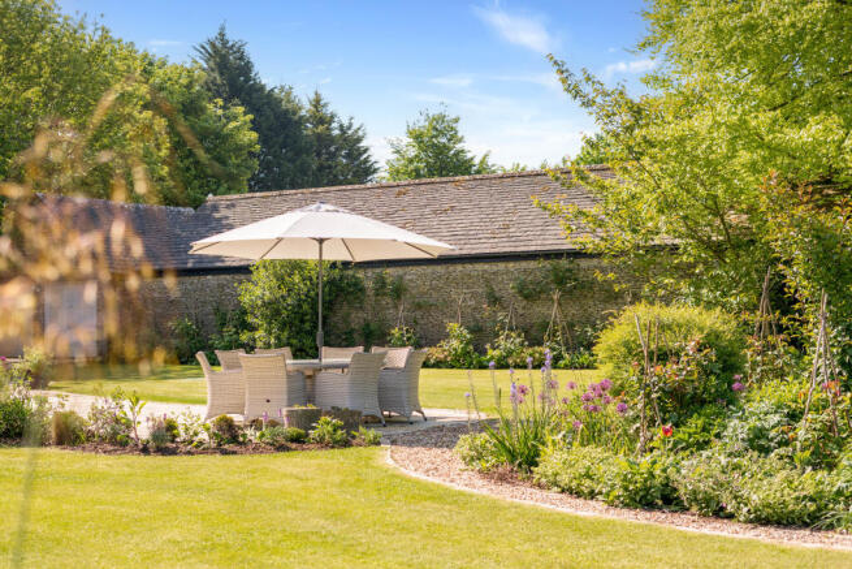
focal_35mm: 50
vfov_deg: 27.0
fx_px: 1184
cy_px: 284
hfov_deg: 39.6
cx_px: 426
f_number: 3.5
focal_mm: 50
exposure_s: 1/1600
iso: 320
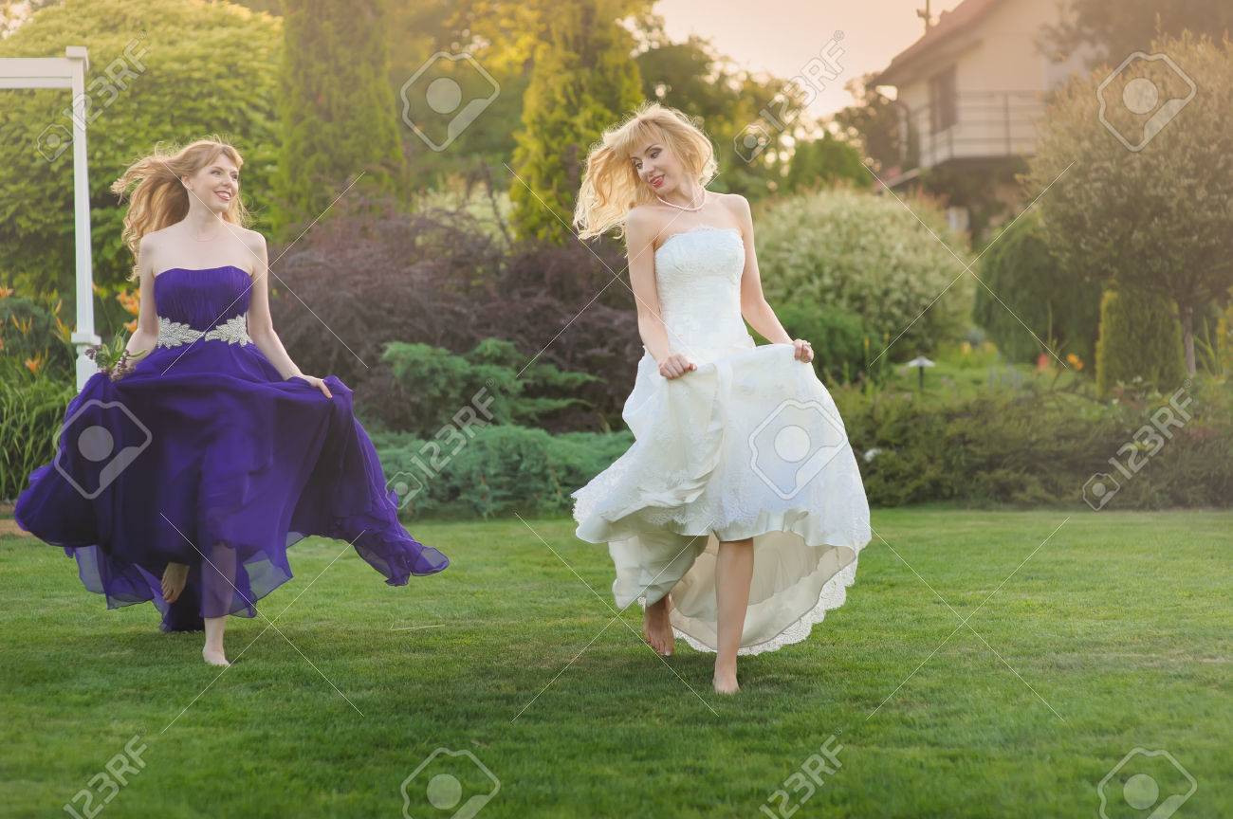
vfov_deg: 16.0
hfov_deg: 23.9
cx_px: 616
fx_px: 2908
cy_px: 410
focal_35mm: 85
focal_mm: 85
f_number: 3.2
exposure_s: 1/800
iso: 320
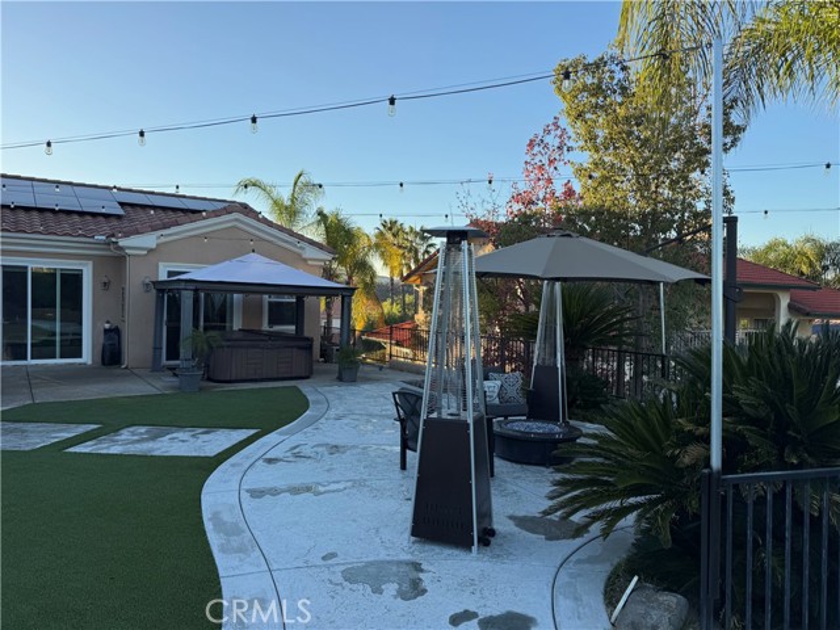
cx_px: 420
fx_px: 582
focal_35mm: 24
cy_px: 315
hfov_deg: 71.6
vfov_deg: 56.8
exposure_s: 1/1385
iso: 80
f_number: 1.78
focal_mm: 6.76
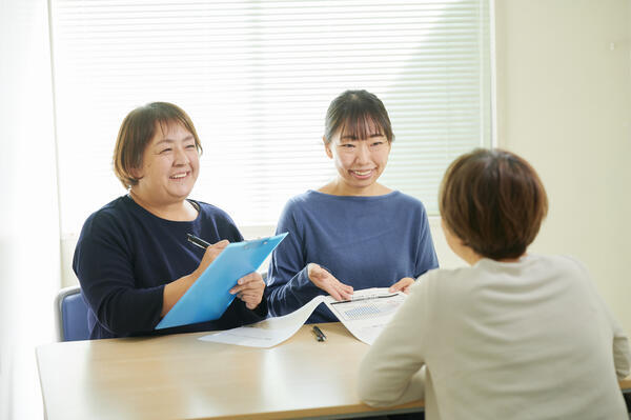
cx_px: 316
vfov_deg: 17.5
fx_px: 1366
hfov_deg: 26.0
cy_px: 210
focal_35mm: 78
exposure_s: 1/250
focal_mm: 78
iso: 500
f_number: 2.8
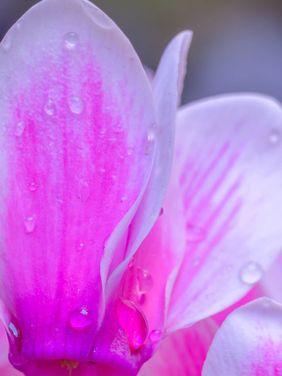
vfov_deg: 7.4
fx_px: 2845
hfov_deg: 5.7
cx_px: 119
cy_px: 626
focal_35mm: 262
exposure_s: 1/2
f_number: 8
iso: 320
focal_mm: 80
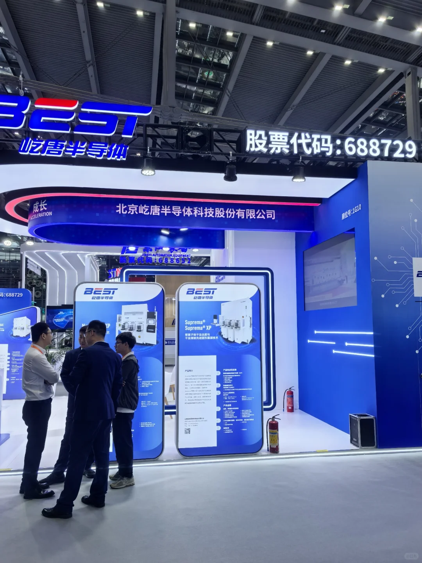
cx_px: 211
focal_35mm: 27
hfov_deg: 51.4
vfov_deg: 65.3
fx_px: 439
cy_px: 282
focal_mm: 5.75
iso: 50
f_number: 2
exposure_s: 1/120
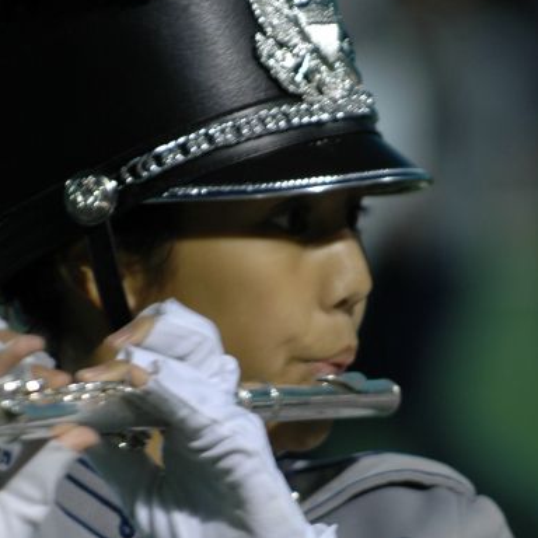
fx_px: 11939
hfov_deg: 2.6
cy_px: 448
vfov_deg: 2.6
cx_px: 205
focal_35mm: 679
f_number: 2.8
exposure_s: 1/60
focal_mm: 200
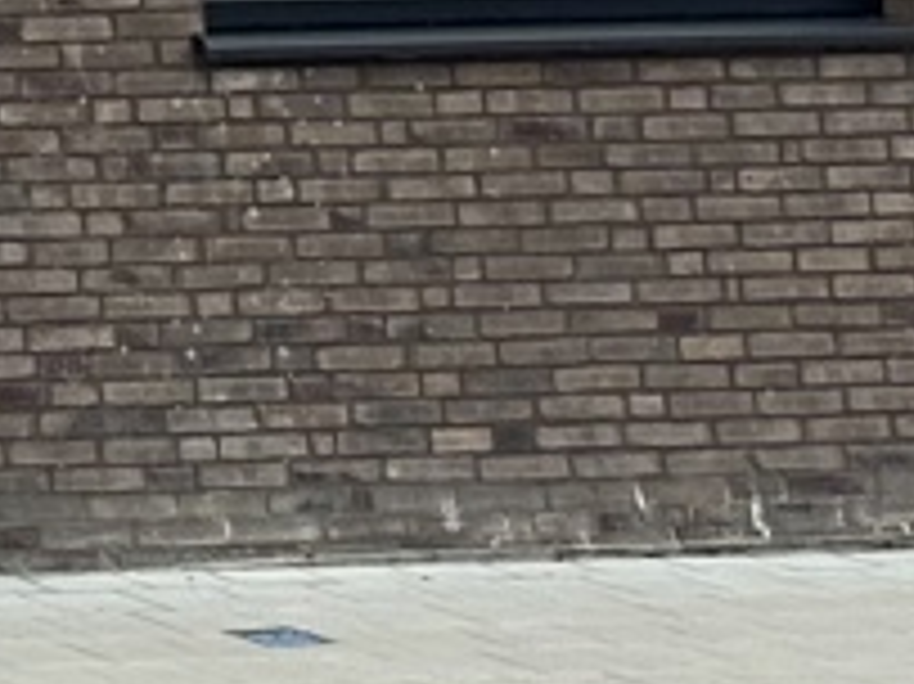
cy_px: -729
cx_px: -2058
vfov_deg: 7.5
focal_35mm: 189
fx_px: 4987
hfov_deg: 8.4
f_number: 1.78
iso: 64
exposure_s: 1/121
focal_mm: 6.86
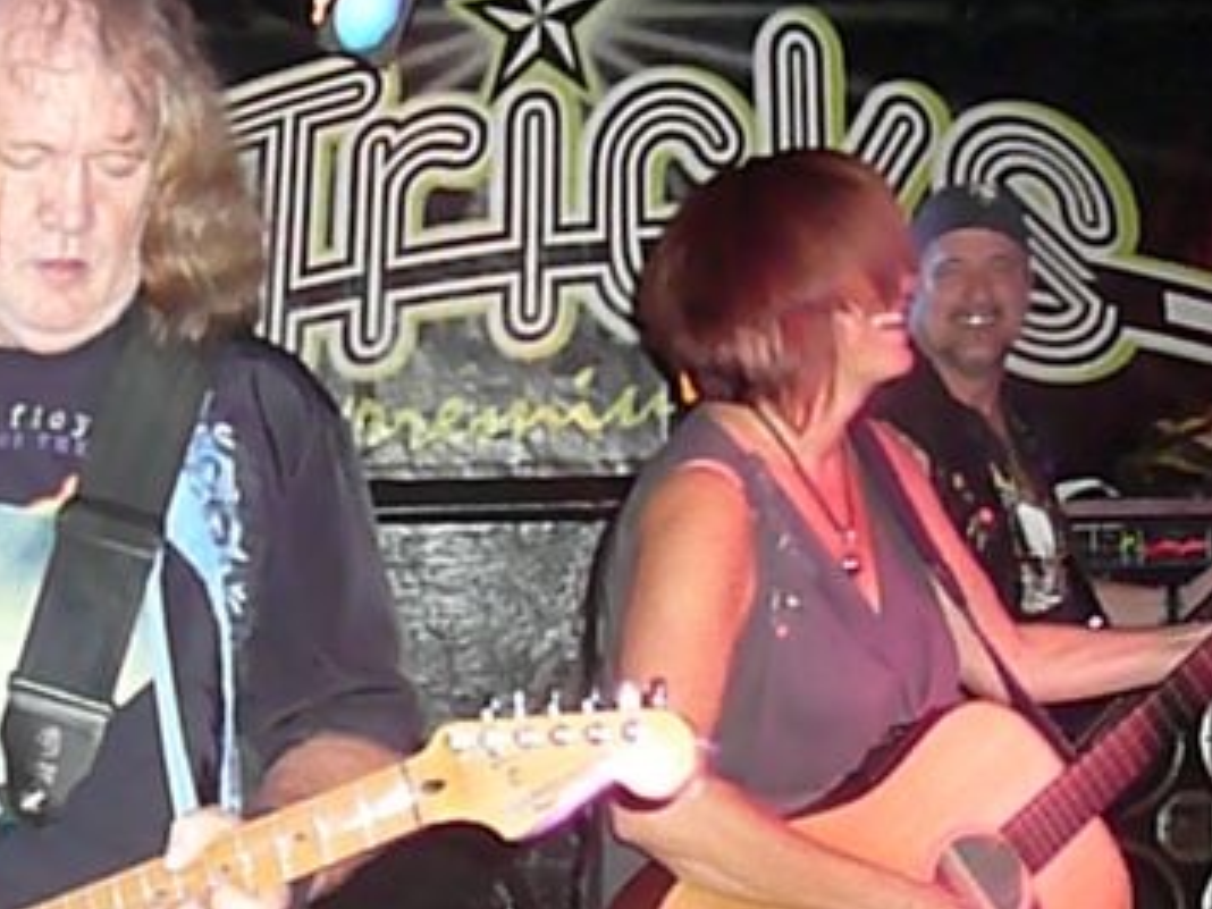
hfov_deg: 30.2
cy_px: 803
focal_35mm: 63
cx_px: 286
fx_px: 2206
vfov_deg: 22.8
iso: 800
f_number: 2.8
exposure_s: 1/30
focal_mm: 5.2
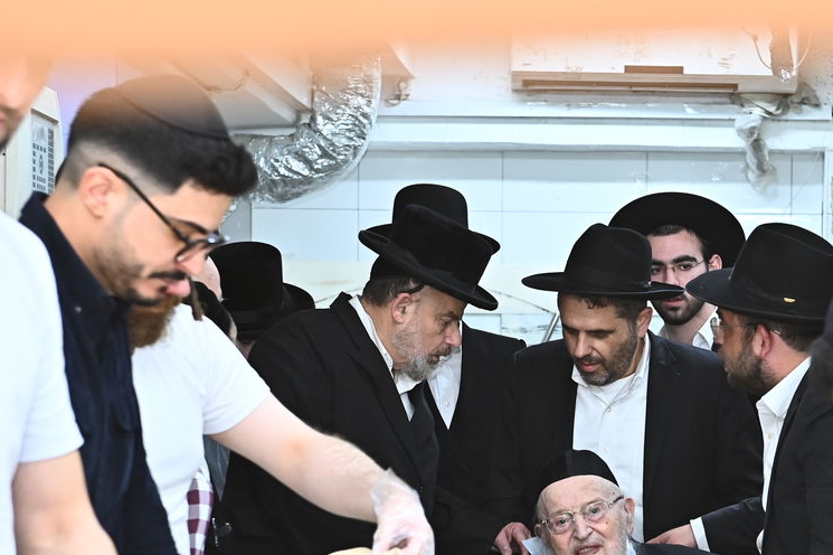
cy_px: 488
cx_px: 588
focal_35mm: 124
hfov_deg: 16.5
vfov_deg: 11.0
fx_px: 2868
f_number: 5
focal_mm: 66
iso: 1600
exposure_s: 1/200
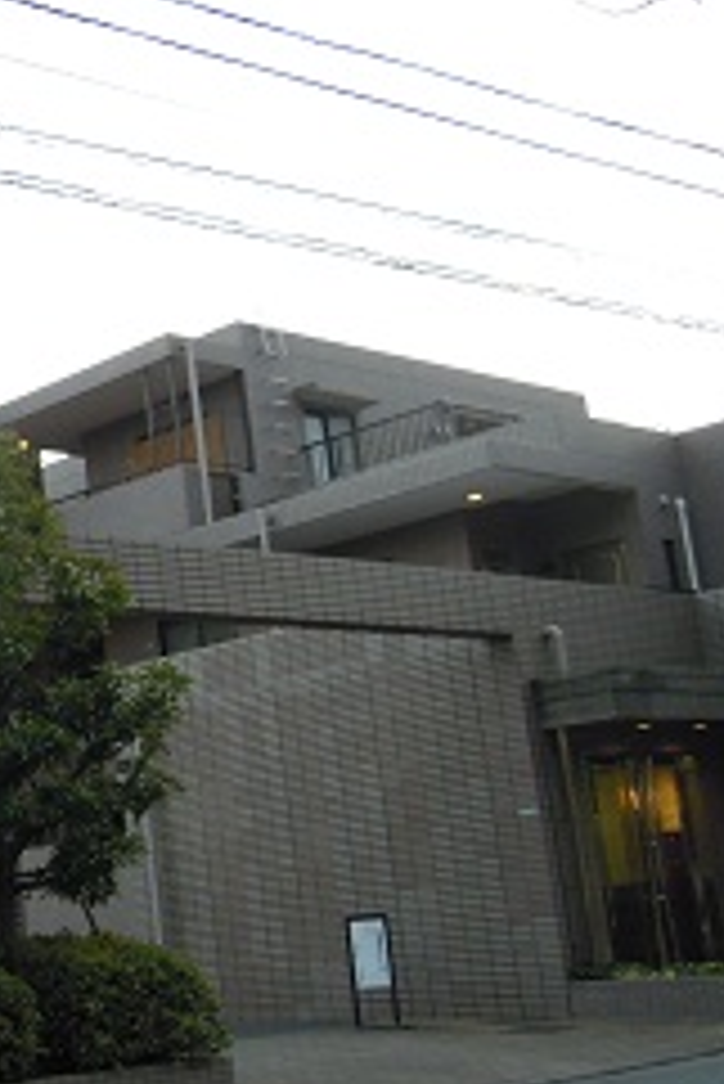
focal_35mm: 58
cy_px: 549
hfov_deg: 21.4
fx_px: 1747
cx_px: -184
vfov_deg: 34.5
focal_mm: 5
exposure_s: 1/30
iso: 200
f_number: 2.7
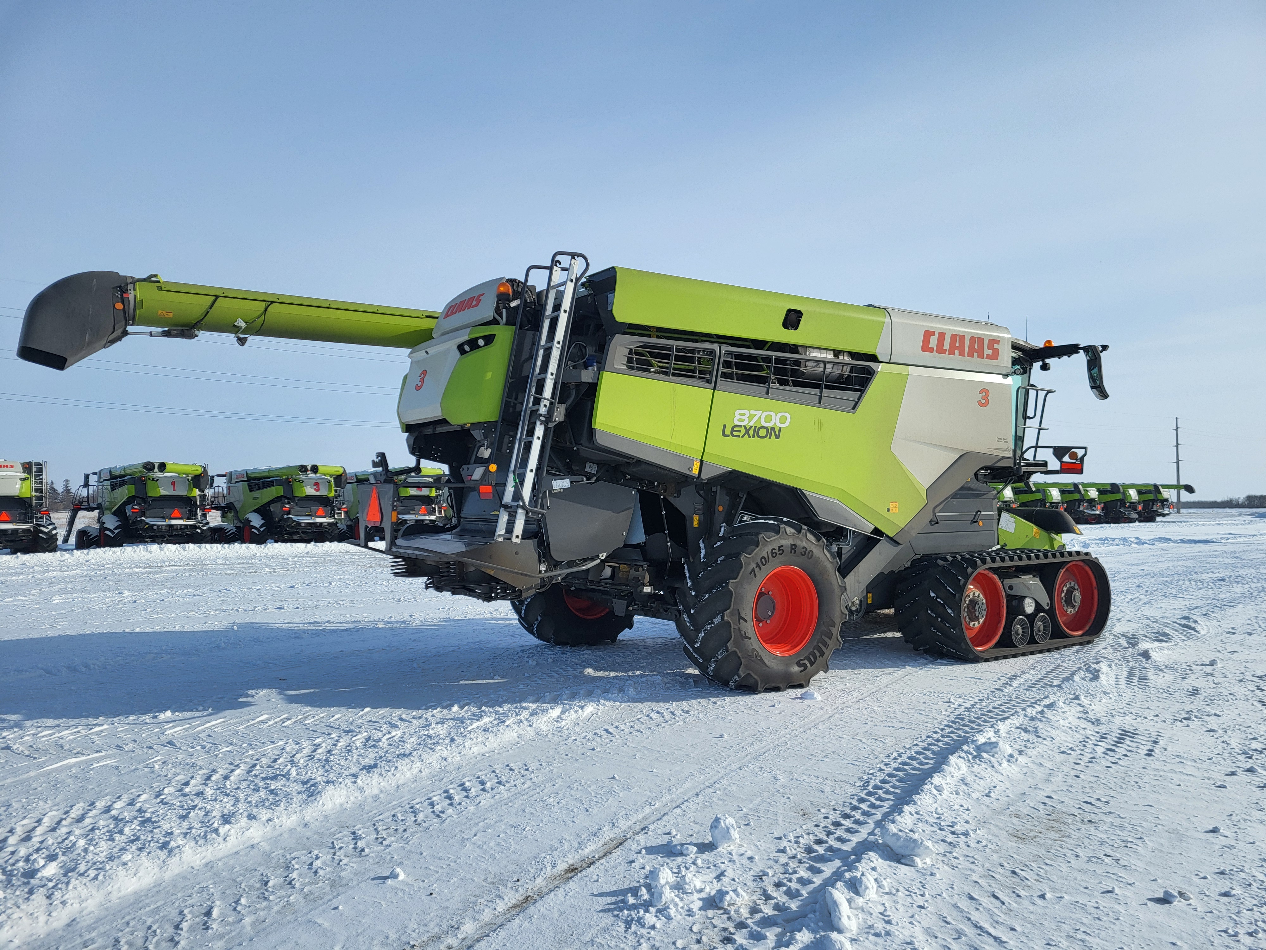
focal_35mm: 26
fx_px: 951
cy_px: 475
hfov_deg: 67.3
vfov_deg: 53.1
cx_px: 633
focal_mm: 5.4
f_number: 1.8
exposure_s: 1/4420
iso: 40
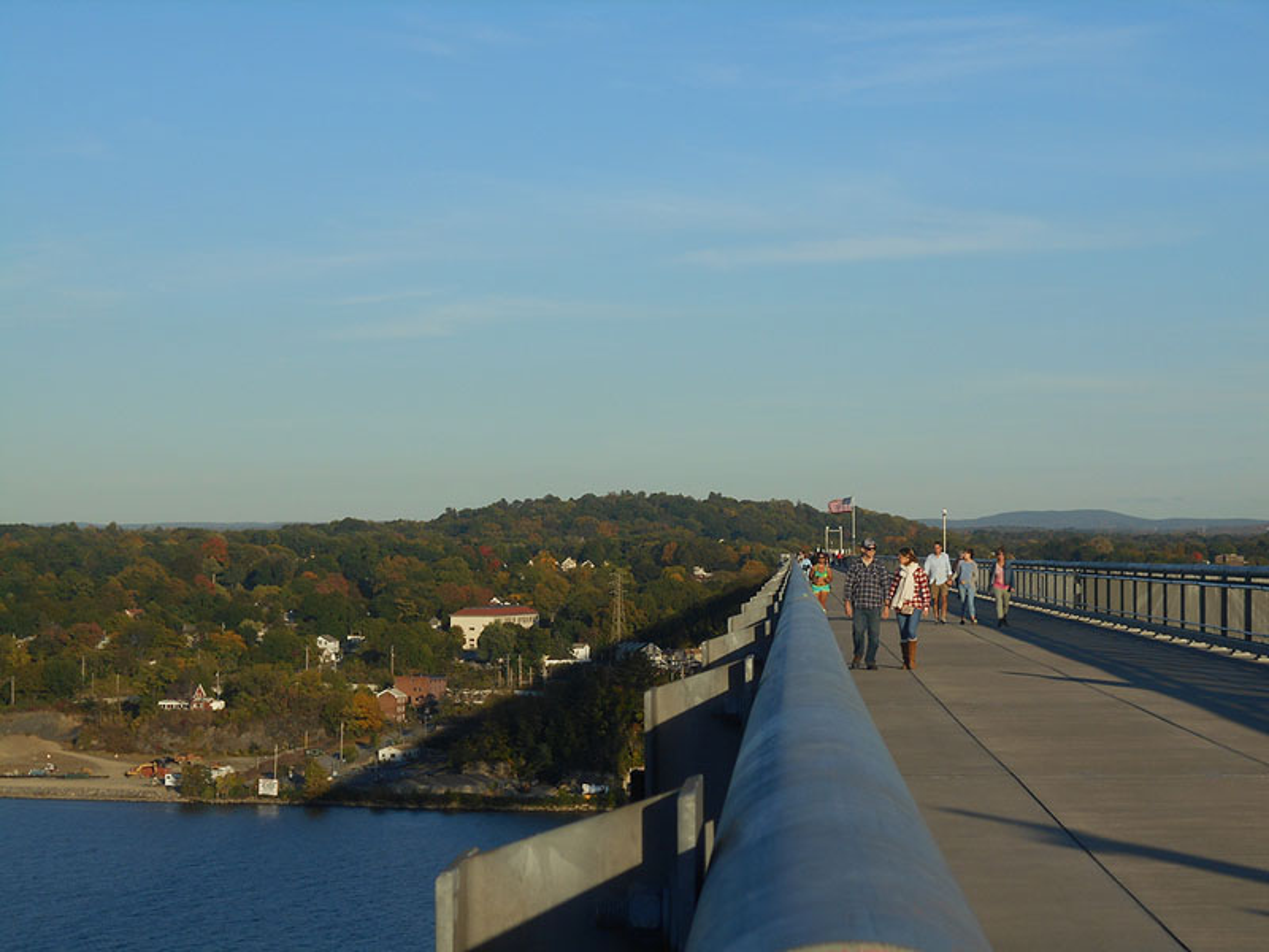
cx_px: 634
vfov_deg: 19.6
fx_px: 2749
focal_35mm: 75
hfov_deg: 26.0
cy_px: 476
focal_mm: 13.5
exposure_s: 1/500
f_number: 5.8
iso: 80
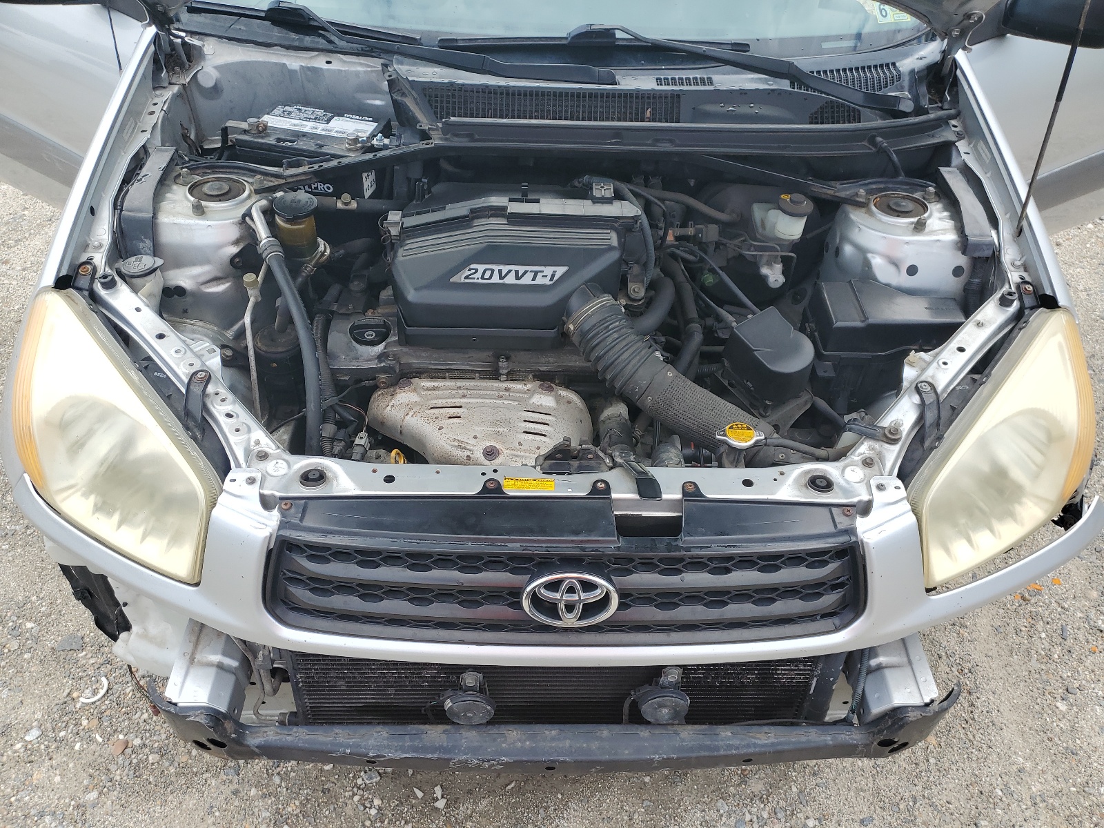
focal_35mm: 26
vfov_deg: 53.1
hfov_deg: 67.3
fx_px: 829
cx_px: 552
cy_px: 414
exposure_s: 1/1111
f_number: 1.5
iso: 50
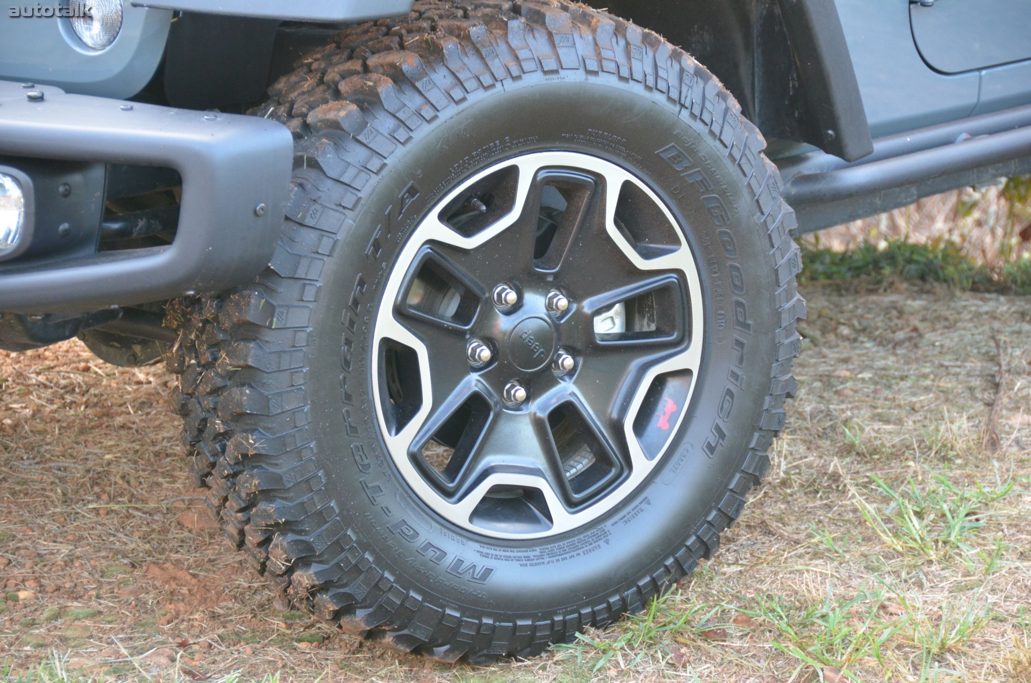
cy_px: 342
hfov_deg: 13.1
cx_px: 516
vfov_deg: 8.7
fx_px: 4501
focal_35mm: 158
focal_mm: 105
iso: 1600
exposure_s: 1/160
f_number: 5.3
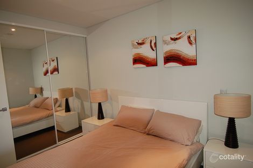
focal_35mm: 21
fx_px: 148
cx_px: 126
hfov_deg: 81.2
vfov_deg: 59.5
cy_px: 84
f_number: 4
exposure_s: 1/60
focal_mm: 14
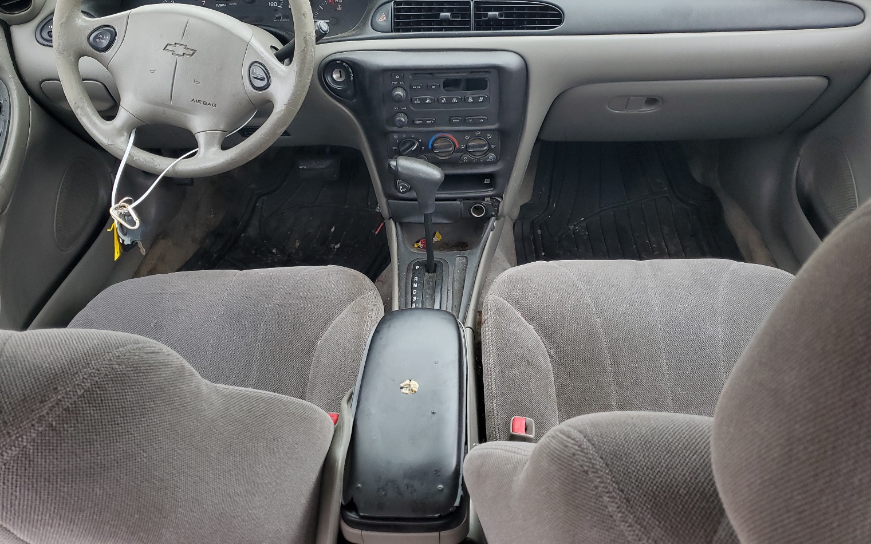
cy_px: 238
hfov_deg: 64.6
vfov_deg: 43.0
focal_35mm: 29
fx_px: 688
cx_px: 413
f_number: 1.5
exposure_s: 1/120
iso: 61
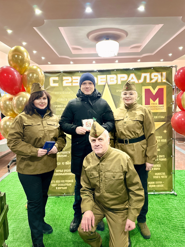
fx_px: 178
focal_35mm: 25
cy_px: 120
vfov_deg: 69.4
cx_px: 95
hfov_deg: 54.9
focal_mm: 6.86
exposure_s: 1/50
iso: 400
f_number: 1.78
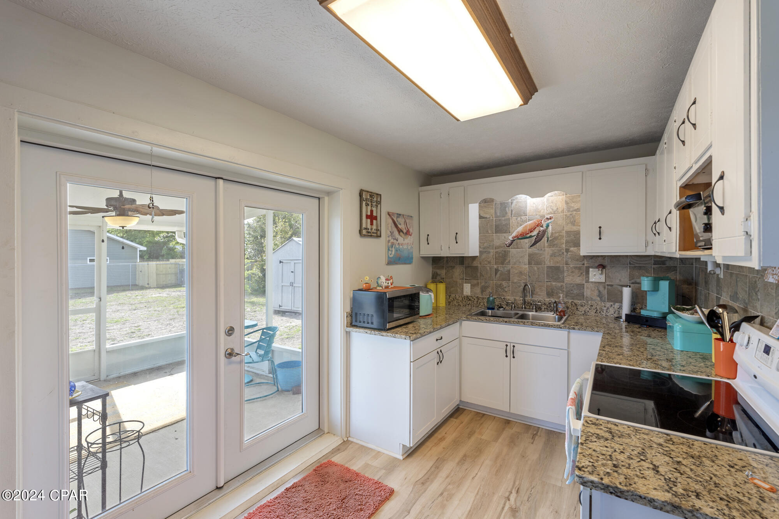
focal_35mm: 16
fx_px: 346
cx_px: 390
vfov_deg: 73.7
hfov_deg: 96.7
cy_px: 260
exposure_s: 1/3
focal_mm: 16
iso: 100
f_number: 8
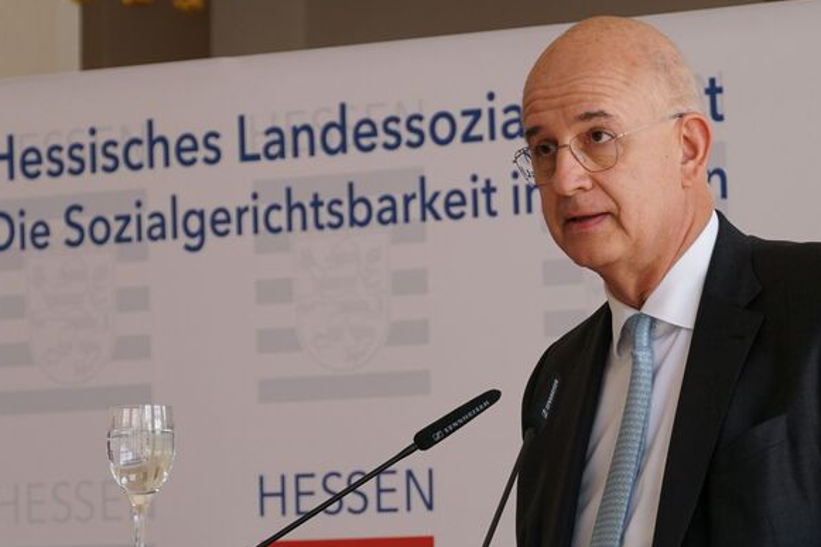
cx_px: 400
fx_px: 5654
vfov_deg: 5.5
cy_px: 393
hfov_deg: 8.3
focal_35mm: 248
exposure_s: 1/125
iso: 250
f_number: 5.6
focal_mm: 80
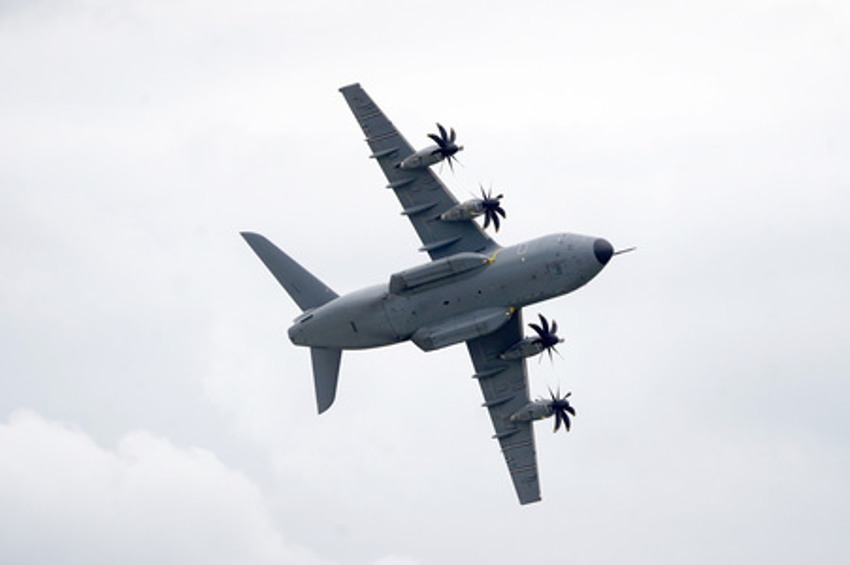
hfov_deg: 8.0
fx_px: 6111
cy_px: 282
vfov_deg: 5.3
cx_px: 425
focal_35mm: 259
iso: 1600
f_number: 7.1
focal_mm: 259
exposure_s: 1/4000
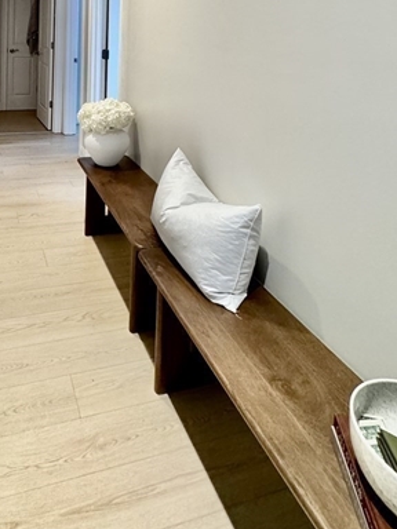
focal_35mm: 28
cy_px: 43
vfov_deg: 54.4
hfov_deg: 48.1
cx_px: 105
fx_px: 428
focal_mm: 2.22
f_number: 2.2
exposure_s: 1/60
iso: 250
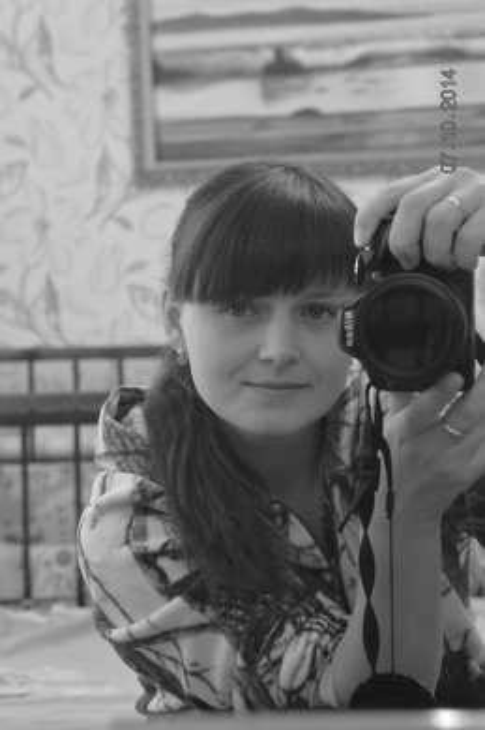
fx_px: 1520
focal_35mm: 75
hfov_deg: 18.1
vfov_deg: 27.0
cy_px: 365
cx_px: 242
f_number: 5
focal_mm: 50
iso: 2200
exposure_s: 1/30
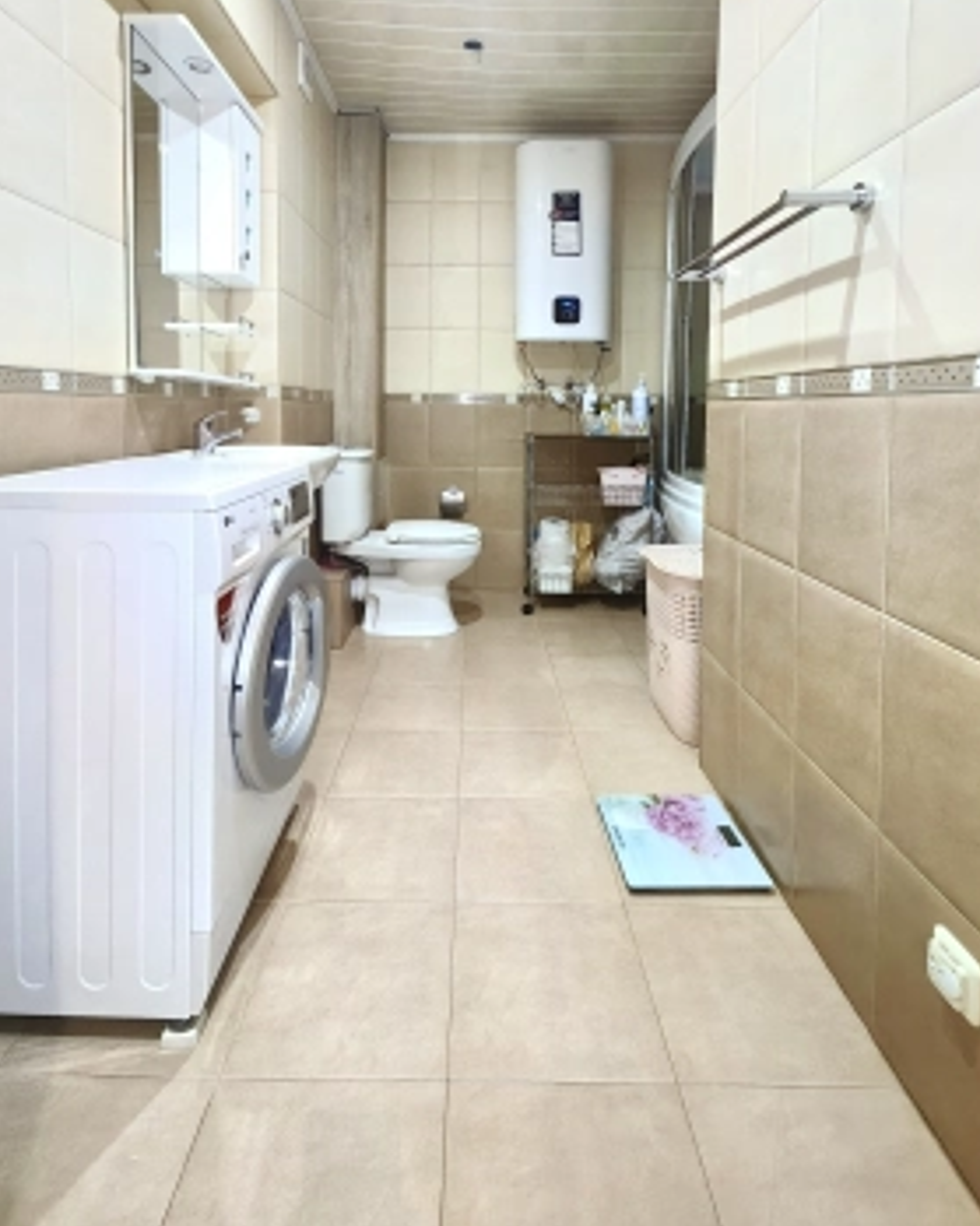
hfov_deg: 76.9
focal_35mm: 17
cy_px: 432
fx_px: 617
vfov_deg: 87.2
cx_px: 469
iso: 800
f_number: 2.2
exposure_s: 1/25
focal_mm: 1.76
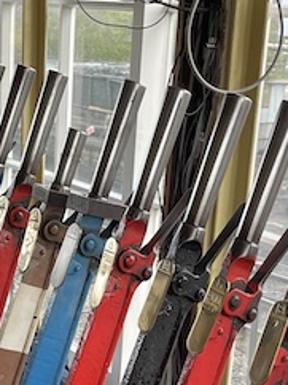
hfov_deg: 17.1
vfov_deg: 22.0
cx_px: 151
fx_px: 956
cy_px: 383
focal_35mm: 86
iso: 125
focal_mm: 5.1
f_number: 1.6
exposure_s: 1/121
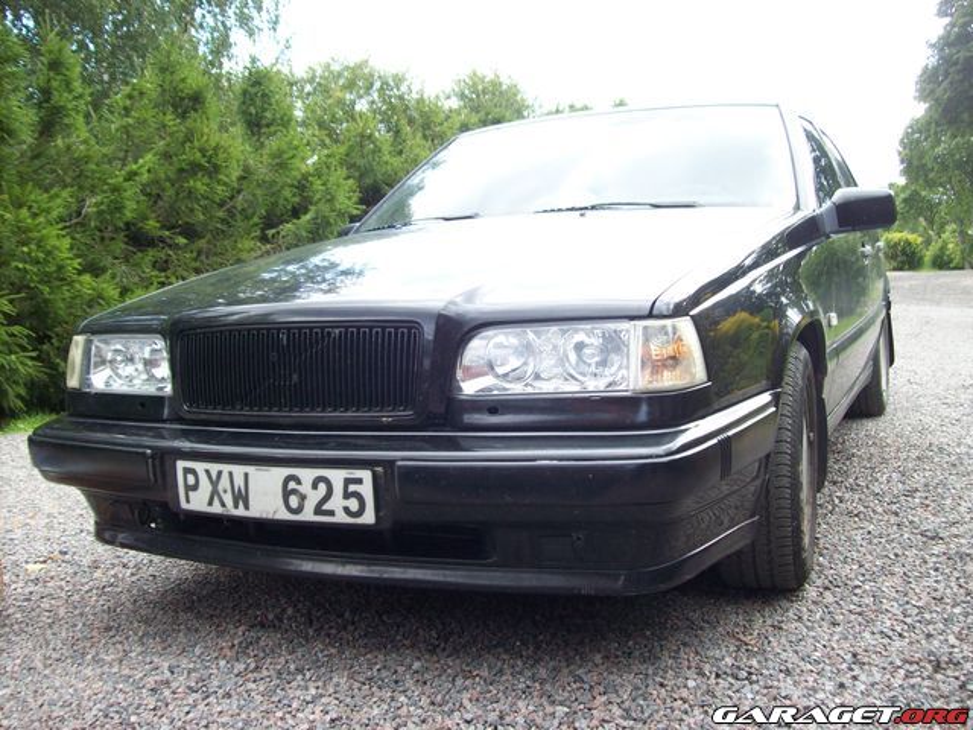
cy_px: 365
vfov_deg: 39.7
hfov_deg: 51.4
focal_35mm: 36
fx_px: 1012
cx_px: 486
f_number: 2.7
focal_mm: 6
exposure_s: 1/154
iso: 80
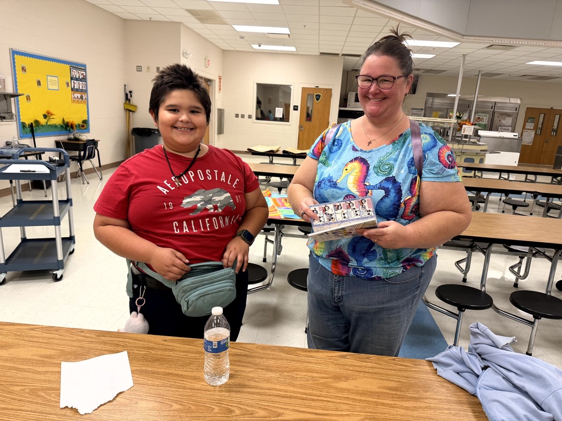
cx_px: 281
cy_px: 210
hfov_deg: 71.6
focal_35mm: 24
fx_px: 390
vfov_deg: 56.8
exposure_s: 1/120
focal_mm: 6.76
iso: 160
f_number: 1.78
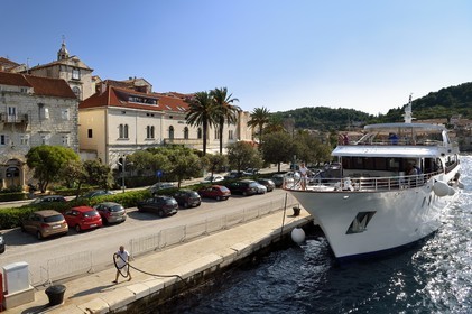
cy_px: 157
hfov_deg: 73.8
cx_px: 236
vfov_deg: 53.1
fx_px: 314
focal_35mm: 24
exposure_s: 1/320
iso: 200
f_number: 13
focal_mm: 24
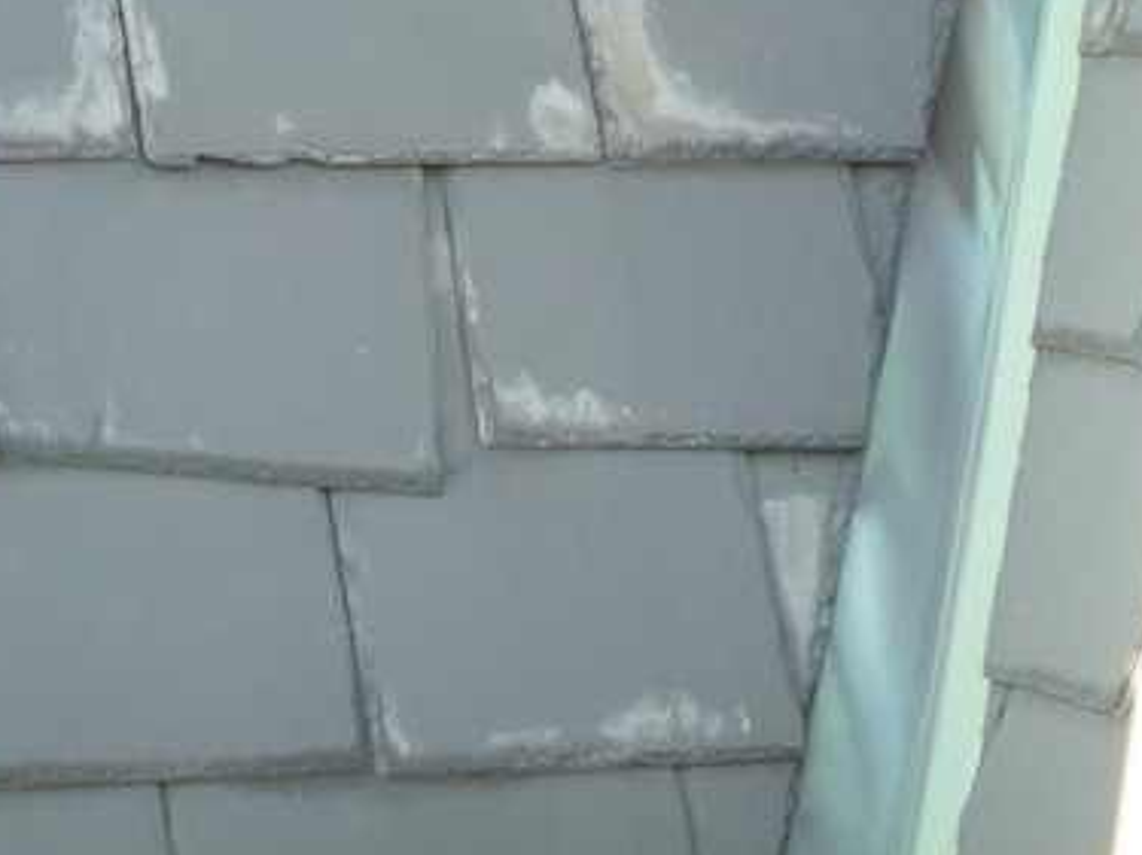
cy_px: 259
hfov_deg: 12.3
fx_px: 5277
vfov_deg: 9.3
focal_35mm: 160
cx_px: 338
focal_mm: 18
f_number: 5.7
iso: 400
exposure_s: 1/125
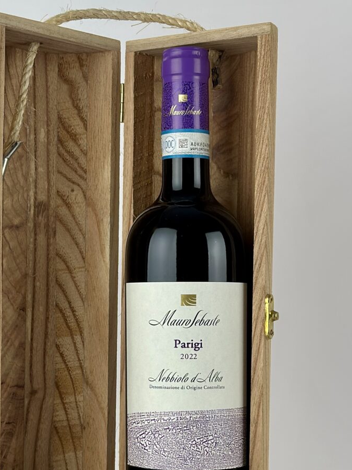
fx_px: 1166
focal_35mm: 86
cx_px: 120
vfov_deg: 22.6
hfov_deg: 17.1
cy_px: 320
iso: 80
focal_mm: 6.86
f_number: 1.78
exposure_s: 1/430
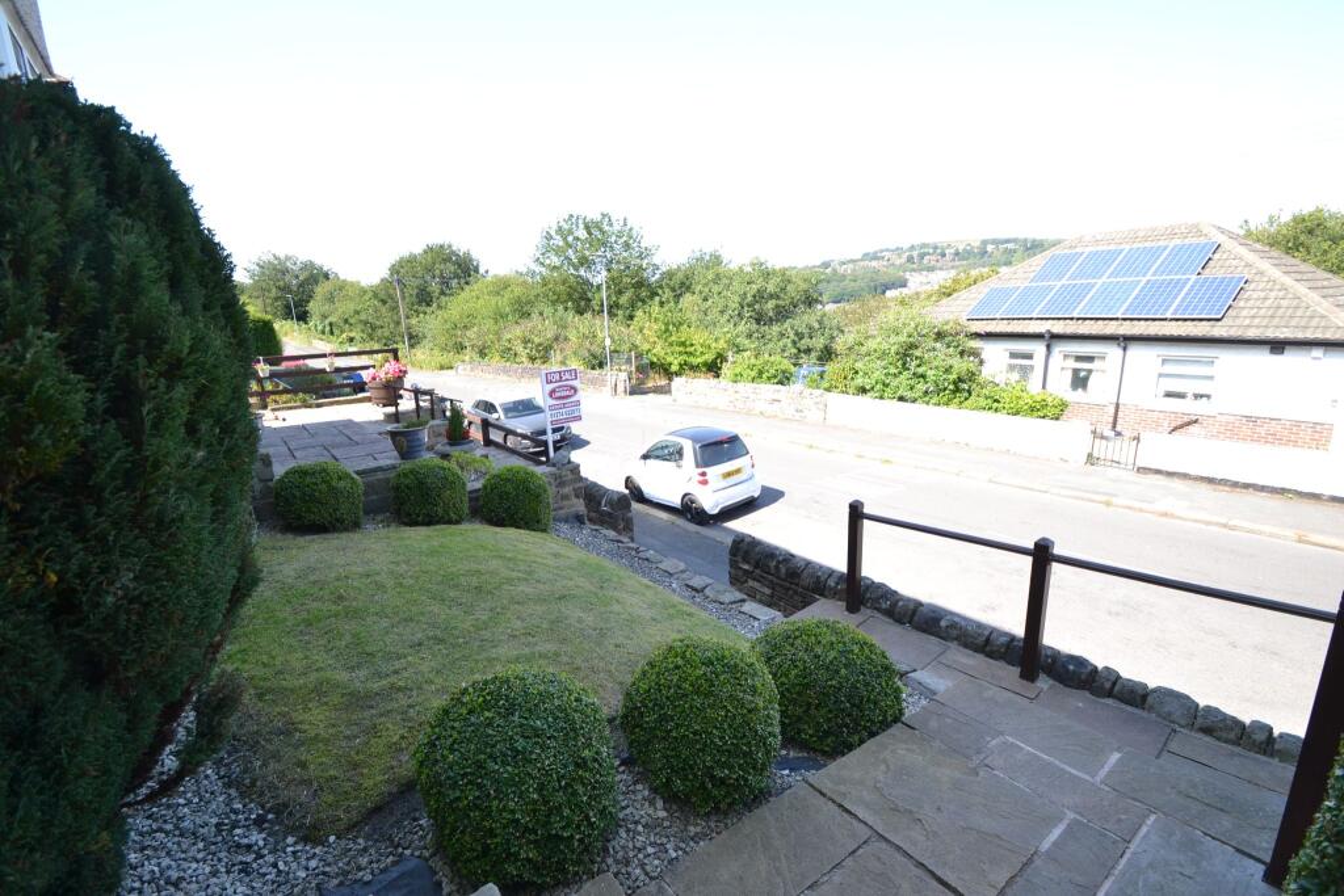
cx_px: 672
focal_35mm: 15
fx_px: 560
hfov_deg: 100.4
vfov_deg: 77.3
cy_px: 448
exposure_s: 1/125
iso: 160
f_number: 5.6
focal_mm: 10
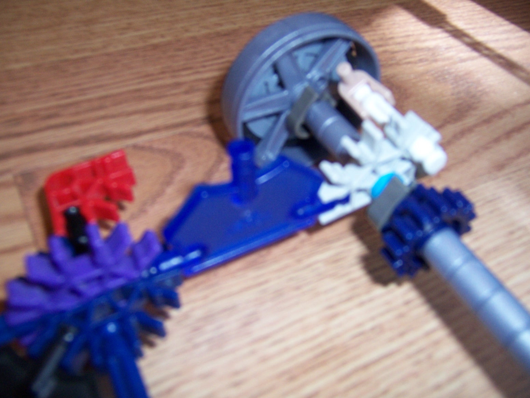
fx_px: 505
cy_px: 199
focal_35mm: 33
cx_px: 265
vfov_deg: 42.9
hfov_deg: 55.4
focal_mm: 5.5
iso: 140
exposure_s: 1/60
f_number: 2.8
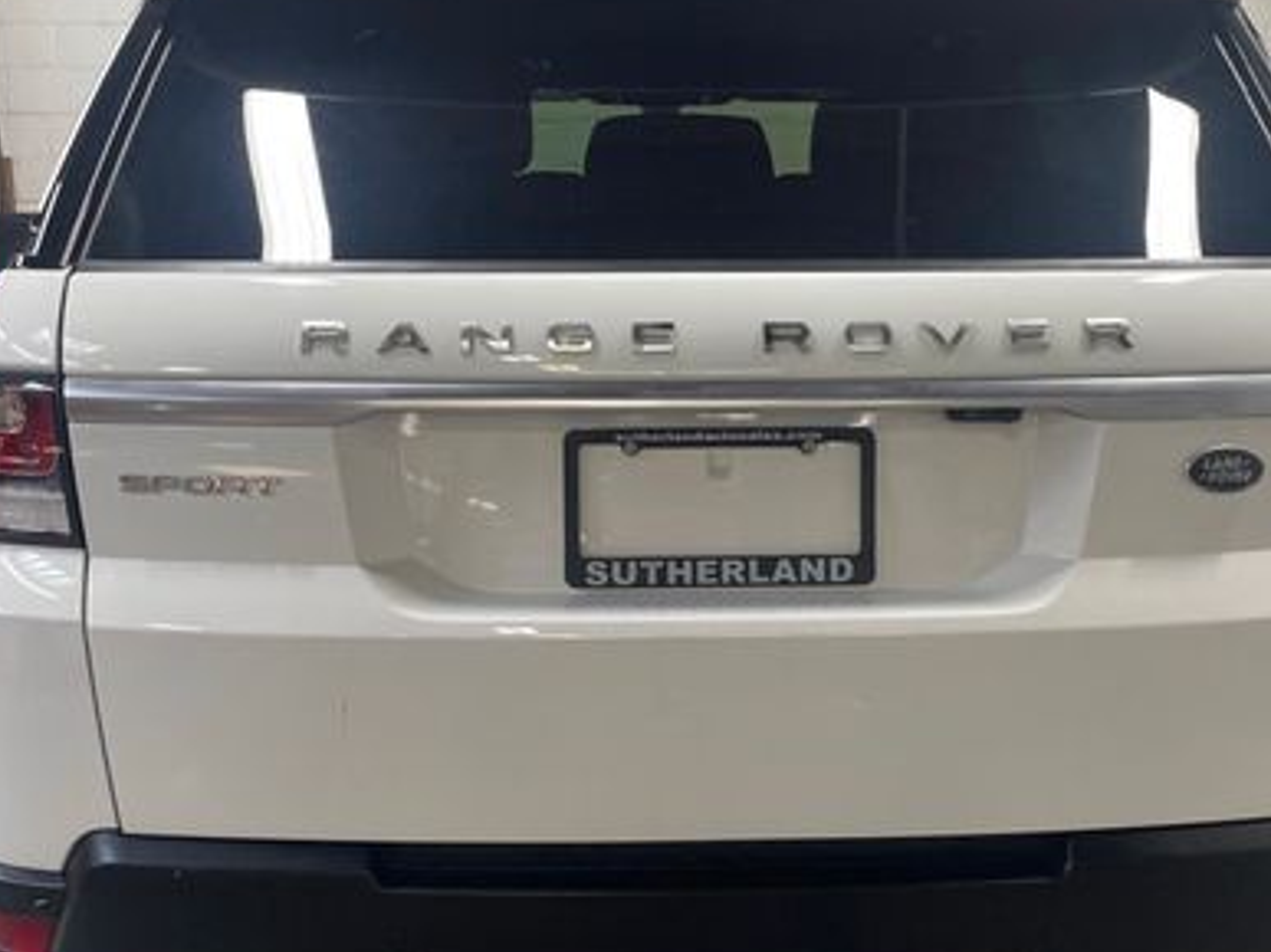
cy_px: 476
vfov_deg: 33.6
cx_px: 696
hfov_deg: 43.8
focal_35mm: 43
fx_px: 1578
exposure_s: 1/120
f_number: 1.6
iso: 80
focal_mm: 4.2
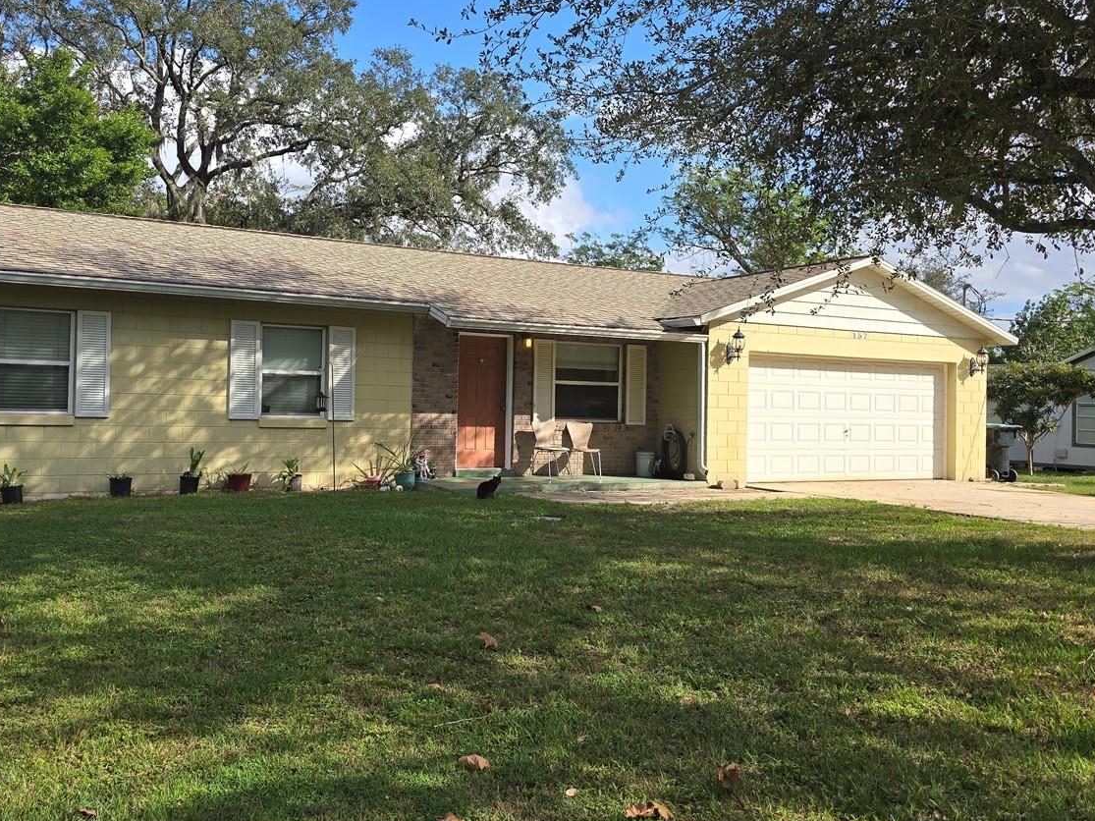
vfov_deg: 42.9
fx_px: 1044
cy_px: 381
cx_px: 475
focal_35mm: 33
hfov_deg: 55.2
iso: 12
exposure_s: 1/604
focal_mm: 6.3
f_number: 1.7
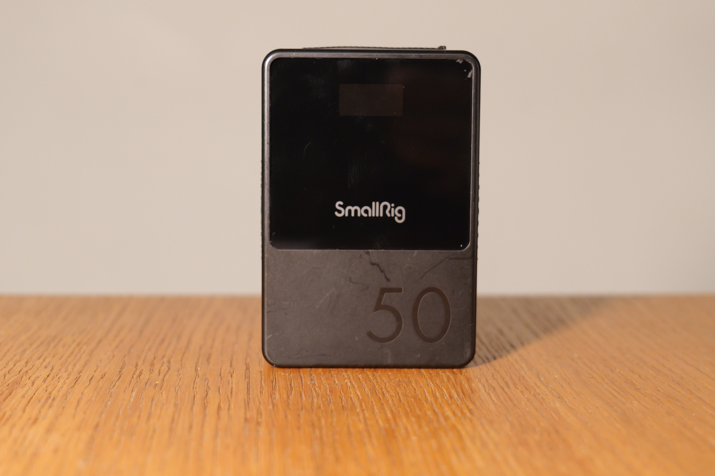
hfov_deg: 33.4
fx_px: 1192
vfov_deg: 22.6
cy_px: 238
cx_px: 358
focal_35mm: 60
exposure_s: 1/50
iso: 4000
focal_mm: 60
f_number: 5.6
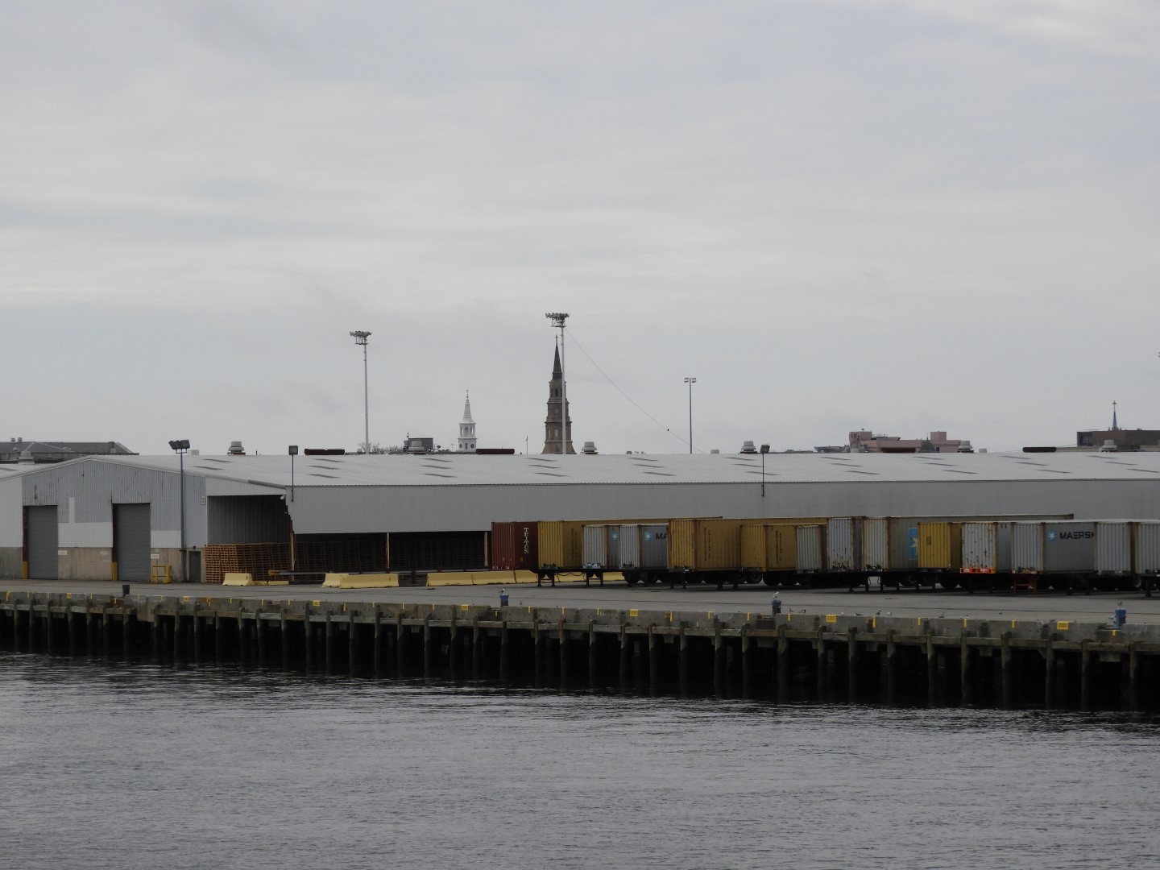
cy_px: 435
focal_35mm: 115
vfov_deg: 12.9
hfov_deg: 17.1
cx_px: 580
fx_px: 3854
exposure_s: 1/500
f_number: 5
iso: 100
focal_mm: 20.6
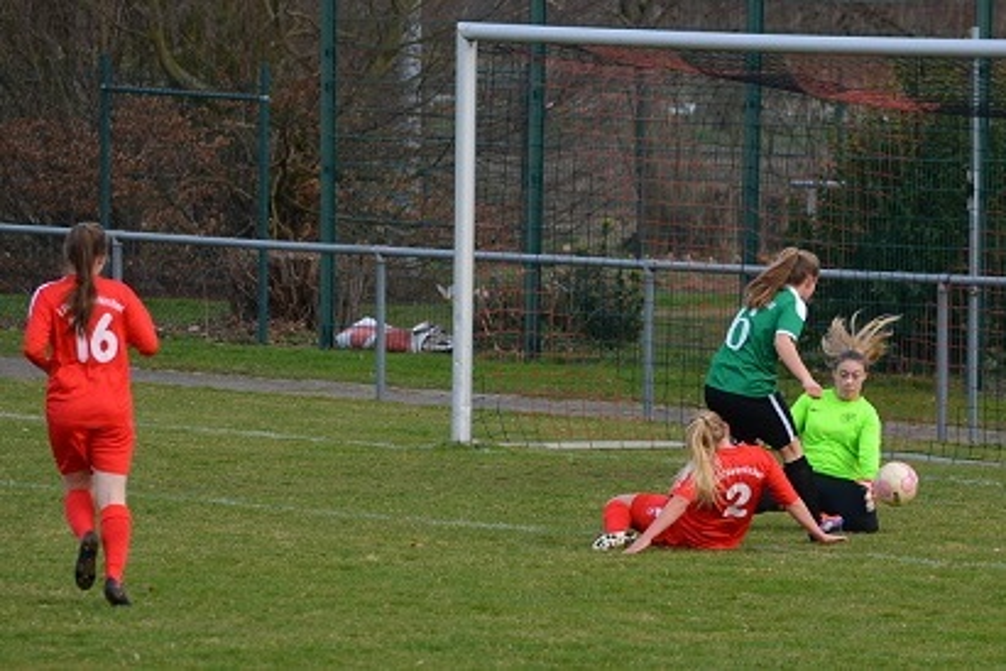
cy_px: 336
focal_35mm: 225
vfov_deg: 6.1
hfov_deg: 9.1
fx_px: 6287
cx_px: 503
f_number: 4.8
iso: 400
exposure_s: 1/1000
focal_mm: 150
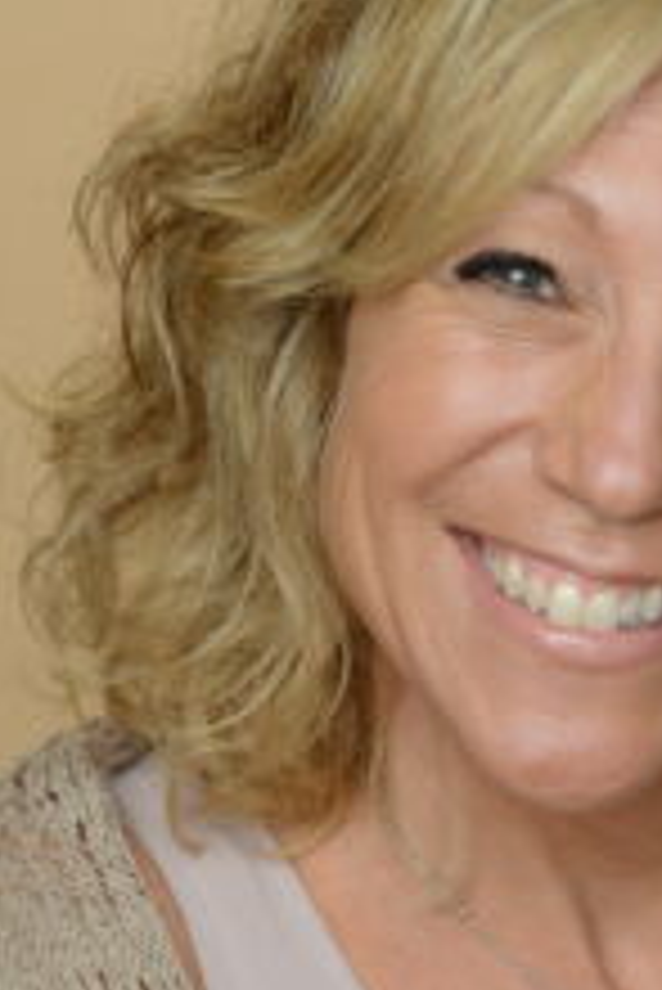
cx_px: 599
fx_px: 6582
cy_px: 760
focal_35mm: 239
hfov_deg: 5.7
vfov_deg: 8.6
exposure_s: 1/160
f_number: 16
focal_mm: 105
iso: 160
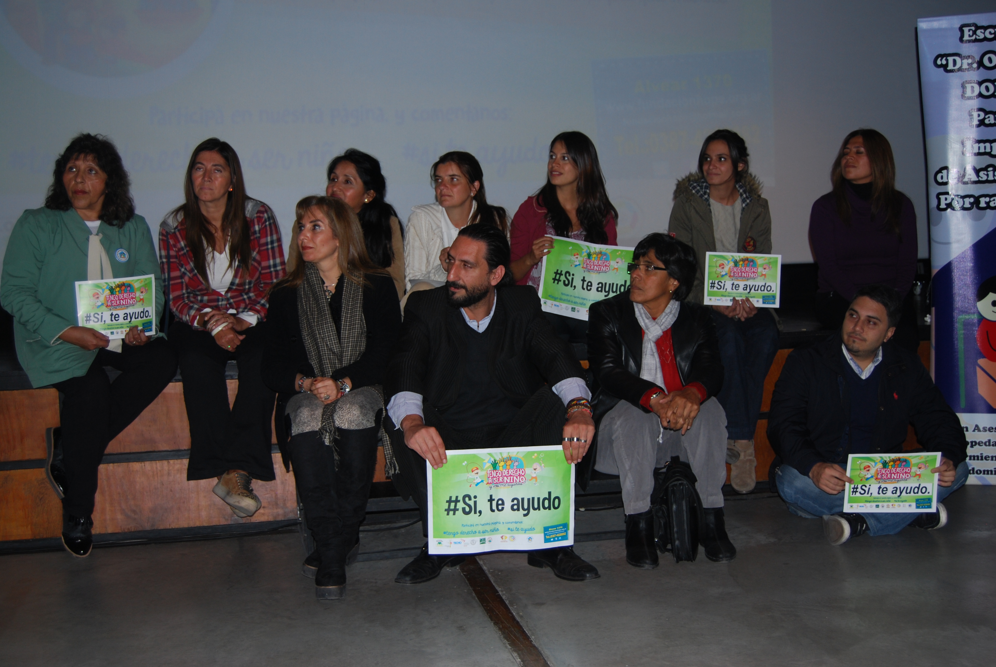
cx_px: 498
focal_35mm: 39
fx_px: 1080
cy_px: 334
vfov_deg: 34.3
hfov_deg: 49.5
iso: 200
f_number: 4.2
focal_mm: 26
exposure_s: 1/60
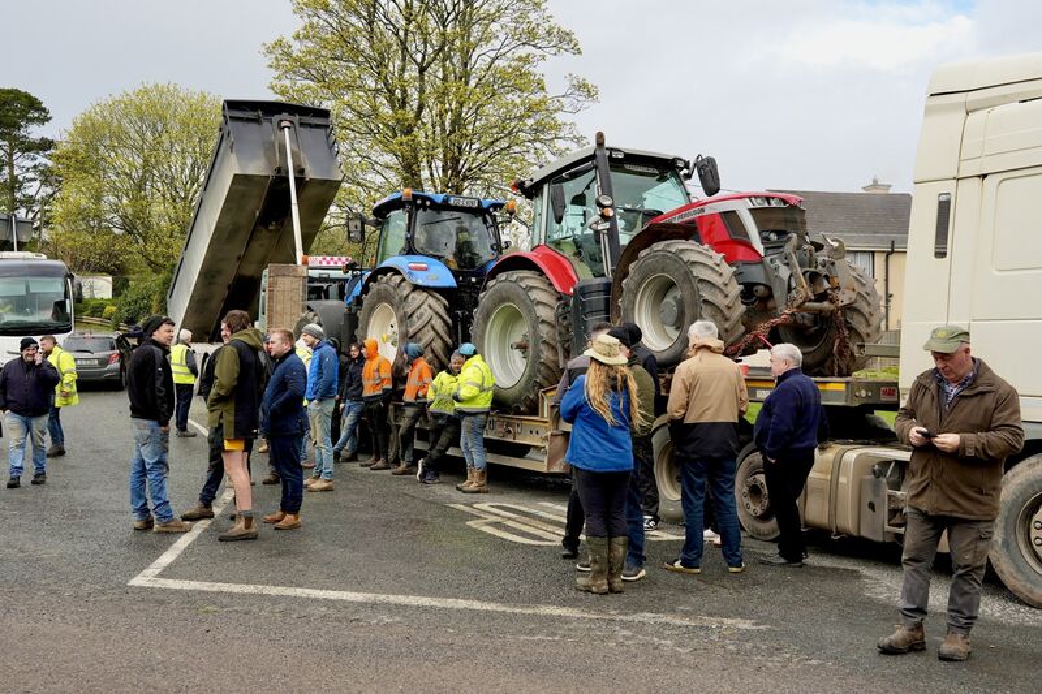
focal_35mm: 36
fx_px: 1042
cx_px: 521
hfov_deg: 53.1
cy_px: 347
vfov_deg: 36.9
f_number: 5
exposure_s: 1/250
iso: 125
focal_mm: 24
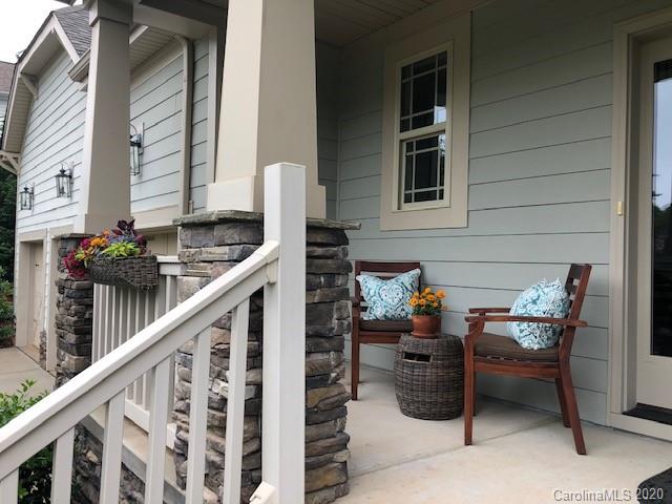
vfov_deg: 49.7
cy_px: 252
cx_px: 336
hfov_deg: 63.4
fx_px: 544
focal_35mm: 28
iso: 20
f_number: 1.8
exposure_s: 1/408
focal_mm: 3.99
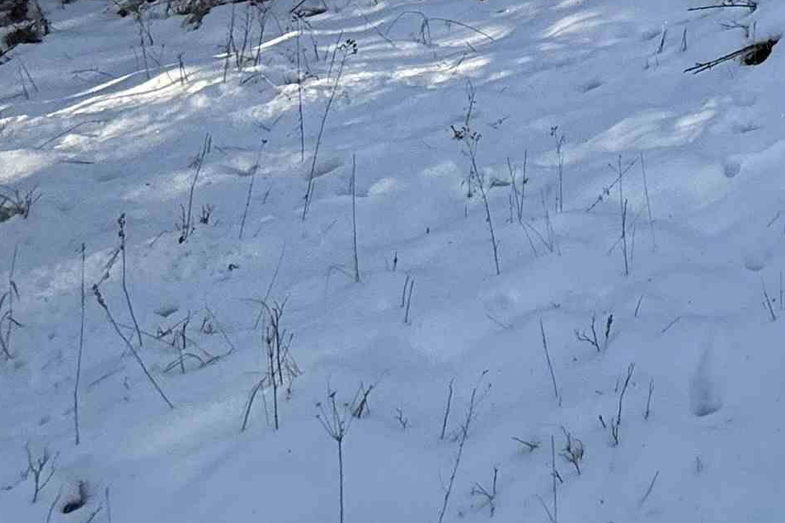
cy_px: -417
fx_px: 1024
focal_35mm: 47
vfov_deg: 20.4
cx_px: 1097
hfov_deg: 30.0
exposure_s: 1/405
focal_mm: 2.22
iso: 64
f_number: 2.2
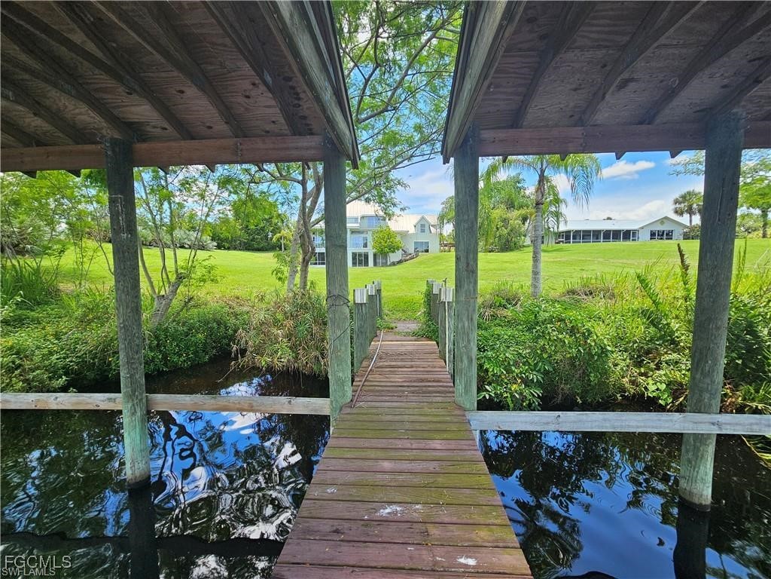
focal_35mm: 13
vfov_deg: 89.9
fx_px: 290
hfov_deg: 106.2
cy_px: 290
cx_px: 386
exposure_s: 1/385
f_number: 2.2
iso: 50
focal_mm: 2.2
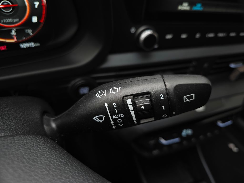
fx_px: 162
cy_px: 92
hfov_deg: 73.9
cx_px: 122
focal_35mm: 23
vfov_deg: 58.9
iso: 40
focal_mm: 6.3
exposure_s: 1/50
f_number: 1.7
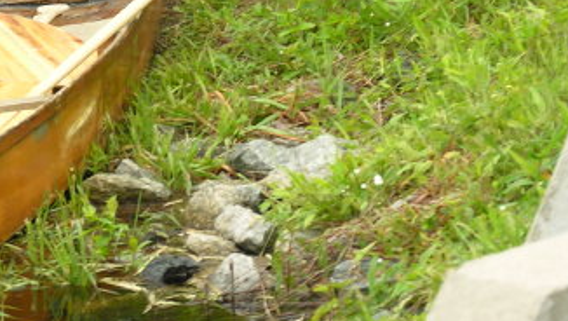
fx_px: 5622
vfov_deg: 3.3
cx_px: -155
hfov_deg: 5.7
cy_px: 68
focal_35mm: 373
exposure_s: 1/67.8
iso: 50
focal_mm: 32.4
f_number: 4.3
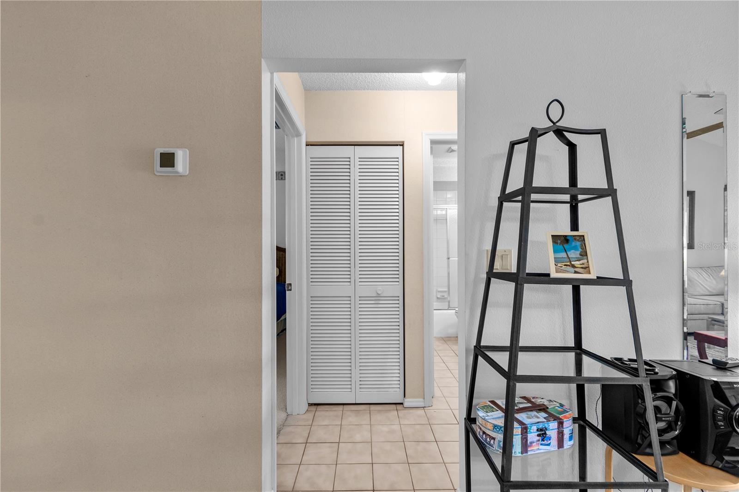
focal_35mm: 15
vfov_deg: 77.3
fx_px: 308
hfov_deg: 100.4
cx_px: 370
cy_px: 246
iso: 640
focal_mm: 10
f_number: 7.1
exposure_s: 1/2
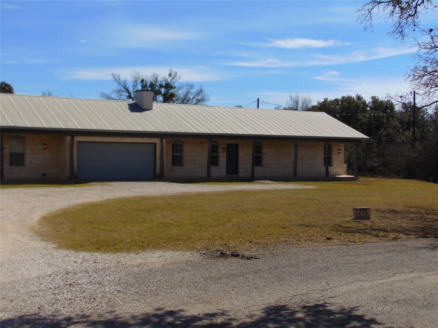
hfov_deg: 38.2
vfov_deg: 29.1
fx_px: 633
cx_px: 219
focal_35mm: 50
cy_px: 164
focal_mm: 9
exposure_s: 1/400
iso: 80
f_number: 9
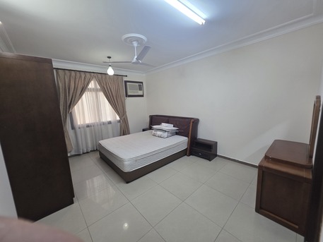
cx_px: 162
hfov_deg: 106.2
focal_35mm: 13
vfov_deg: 89.9
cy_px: 121
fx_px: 121
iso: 125
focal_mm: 2.2
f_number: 1.9
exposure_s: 1/100
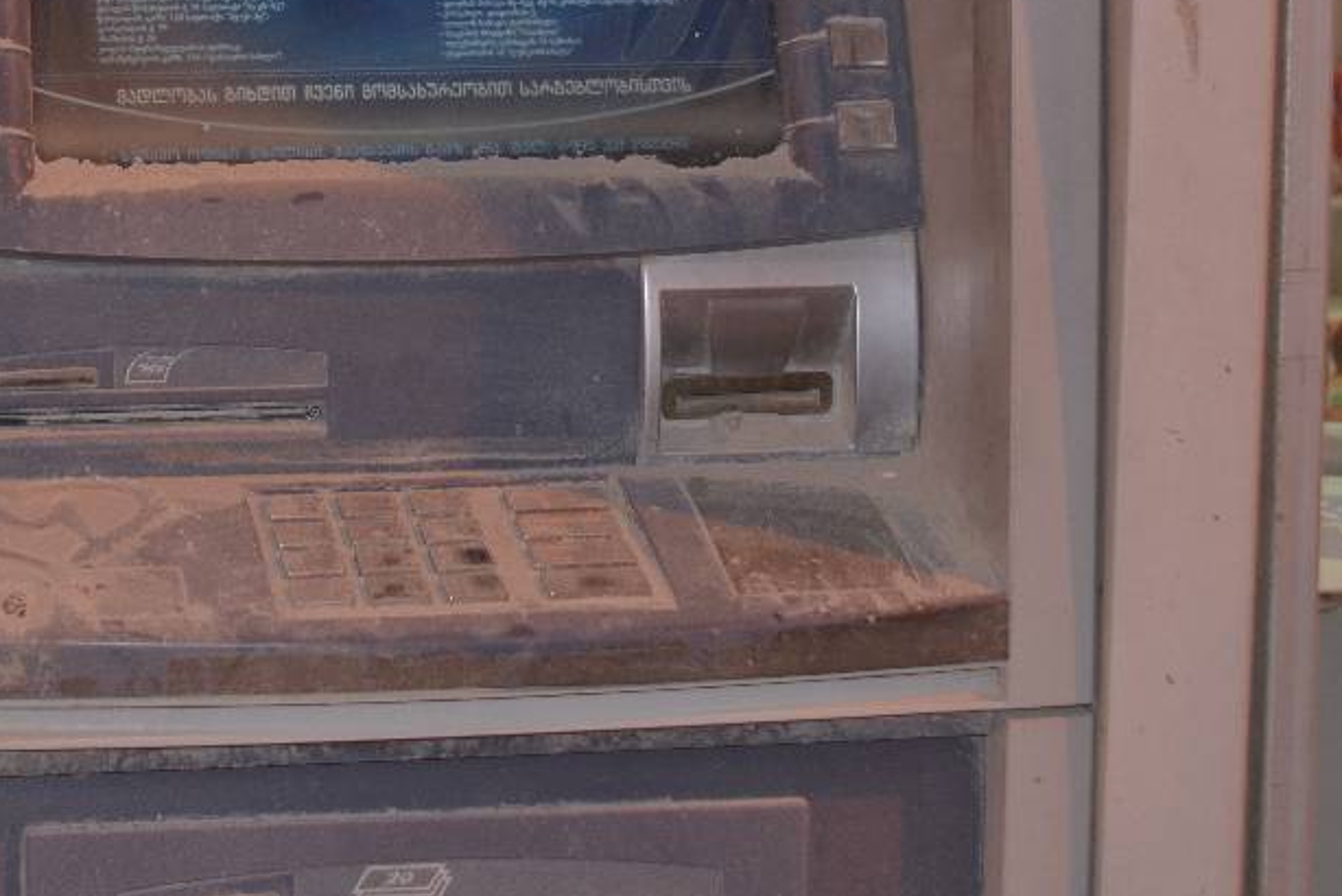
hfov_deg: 22.4
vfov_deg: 15.1
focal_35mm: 90
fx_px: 3356
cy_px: 107
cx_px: 341
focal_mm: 32
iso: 200
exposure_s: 1/8
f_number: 4.8
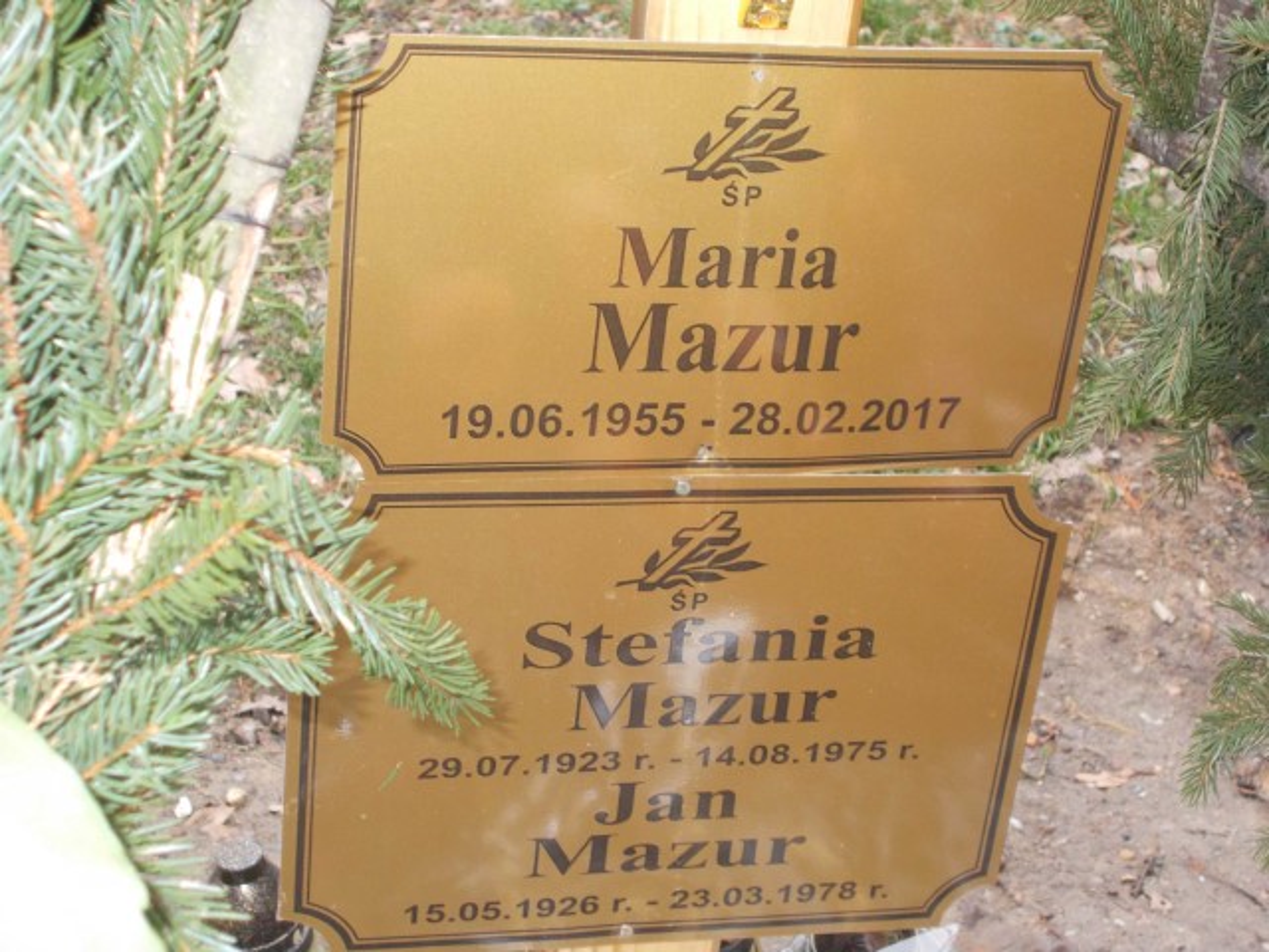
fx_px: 2420
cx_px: 634
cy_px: 476
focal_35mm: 66
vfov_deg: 22.3
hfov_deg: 29.4
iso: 320
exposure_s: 1/60
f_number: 5.3
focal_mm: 11.8
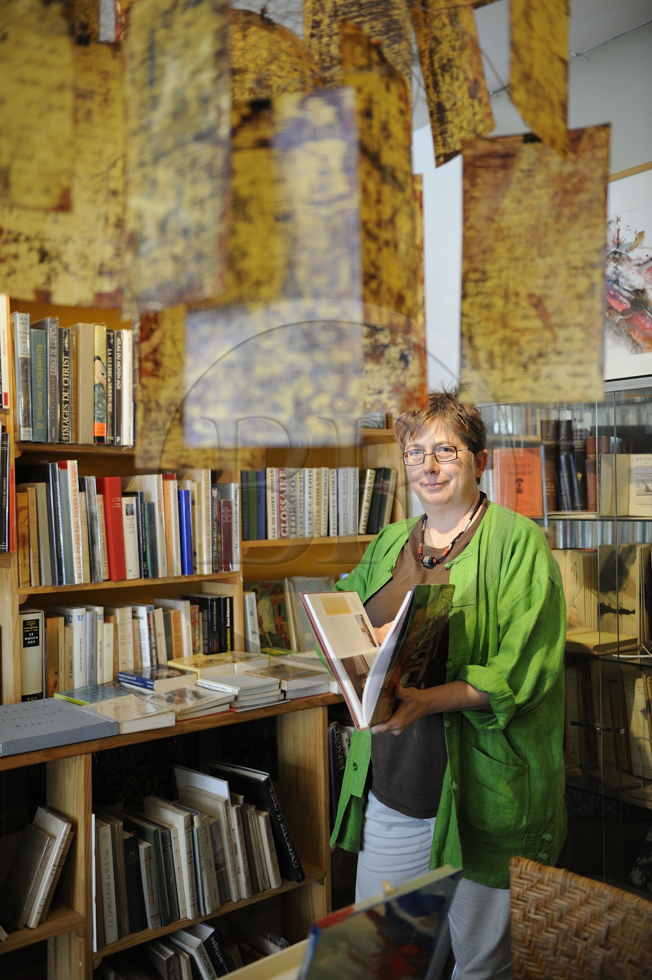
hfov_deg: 38.8
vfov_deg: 55.8
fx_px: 925
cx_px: 326
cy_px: 490
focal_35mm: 34
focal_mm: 34
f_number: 2.8
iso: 800
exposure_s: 1/60
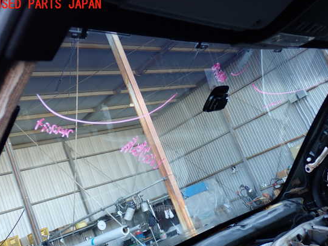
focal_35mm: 42
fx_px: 398
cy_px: 133
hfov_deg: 44.8
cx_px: 173
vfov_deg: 34.3
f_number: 2.7
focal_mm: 6.83
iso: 125
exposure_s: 1/80
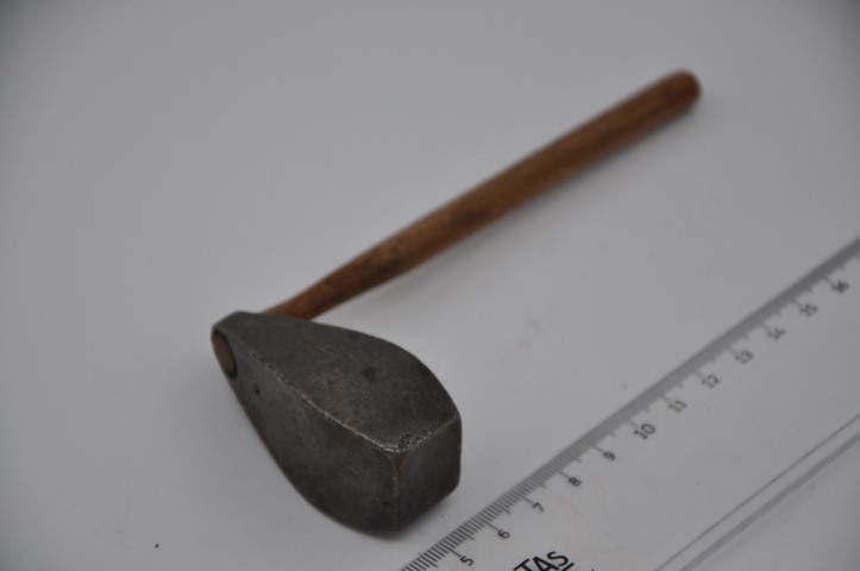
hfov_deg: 13.1
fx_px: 3757
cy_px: 286
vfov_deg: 8.7
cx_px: 430
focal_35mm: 158
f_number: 5.6
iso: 400
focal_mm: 105
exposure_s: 1/1250
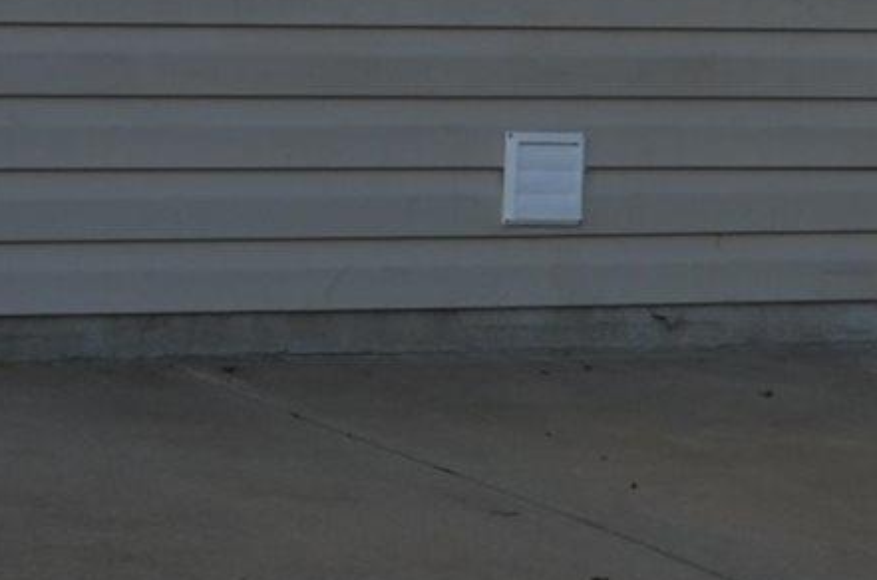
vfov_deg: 5.3
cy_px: -743
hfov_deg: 8.0
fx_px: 6101
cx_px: -680
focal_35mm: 251
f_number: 8
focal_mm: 24
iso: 110
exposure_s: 1/250
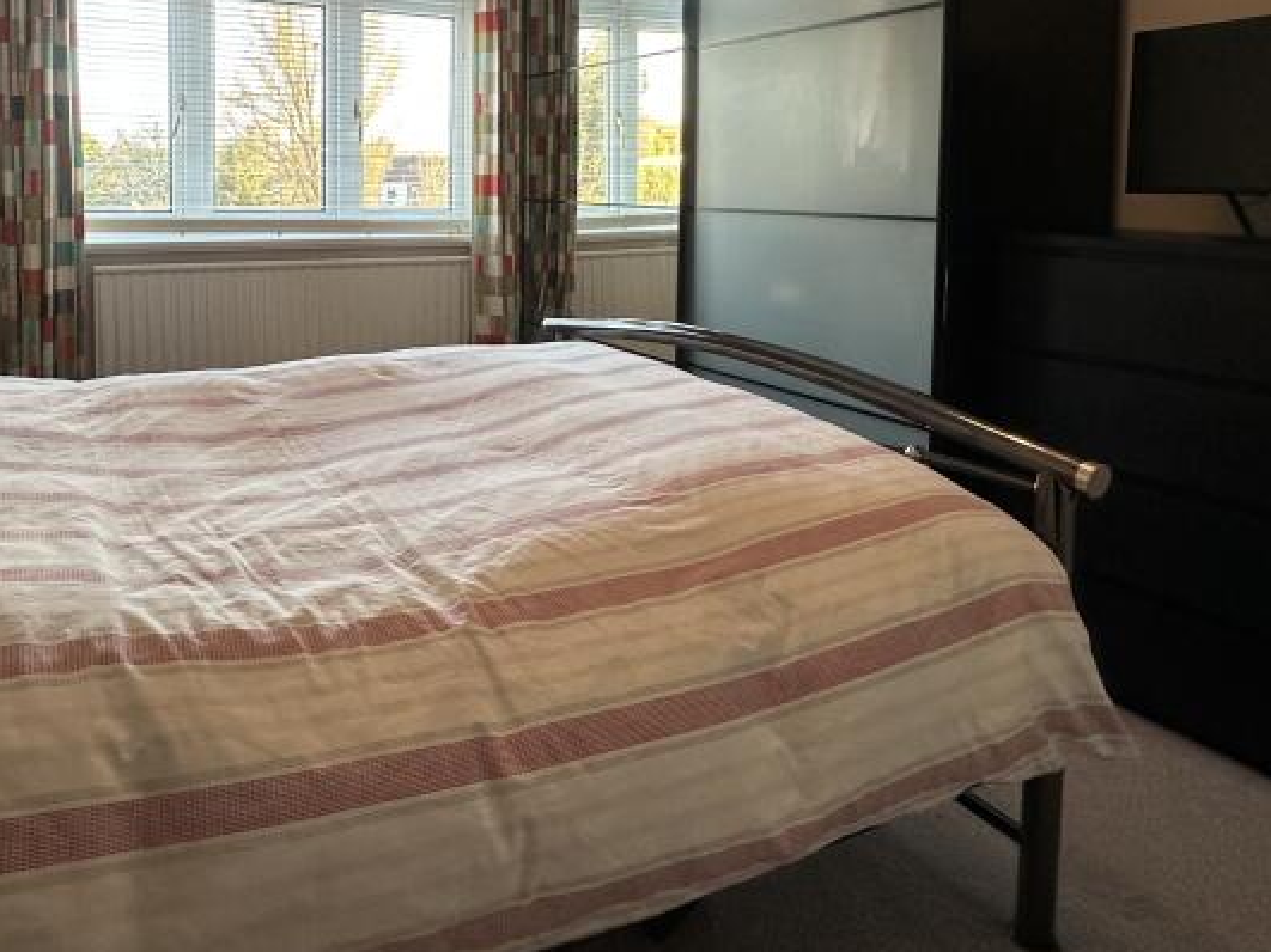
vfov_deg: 49.4
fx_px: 991
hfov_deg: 64.4
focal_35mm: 27
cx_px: 474
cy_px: 244
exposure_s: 1/100
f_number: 2.2
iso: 160
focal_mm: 2.22
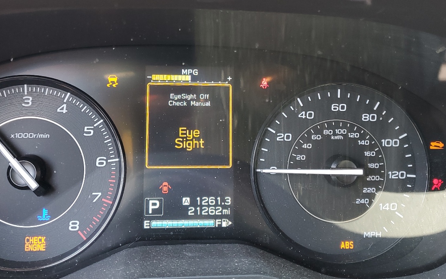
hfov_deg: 49.3
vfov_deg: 31.9
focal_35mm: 40
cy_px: 108
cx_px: 219
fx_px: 486
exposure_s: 1/60.2
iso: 69
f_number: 1.5
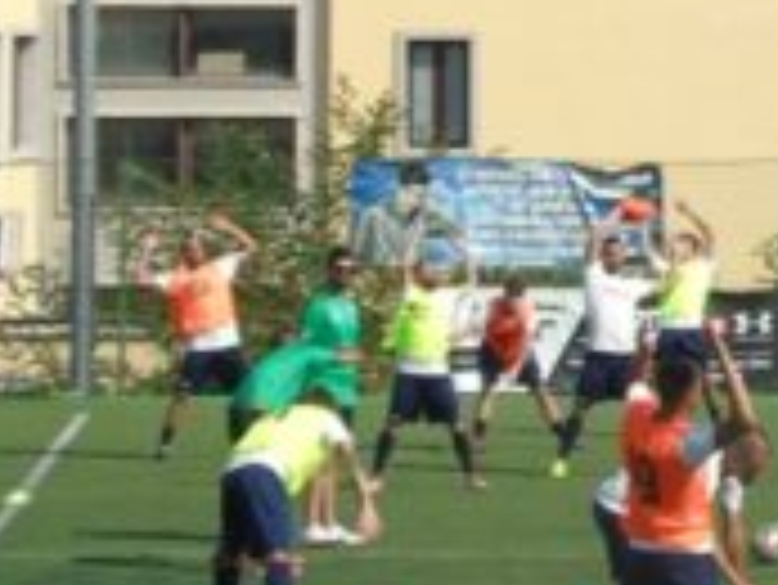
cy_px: -106
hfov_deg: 5.9
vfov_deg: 4.5
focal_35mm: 330
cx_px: 1475
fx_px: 7422
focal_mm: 15
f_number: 4.1
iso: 80
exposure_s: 1/640
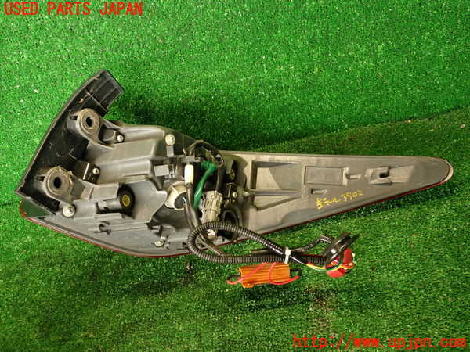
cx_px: 235
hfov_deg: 56.8
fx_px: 434
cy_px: 176
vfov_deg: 44.2
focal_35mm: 32
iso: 250
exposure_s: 1/30
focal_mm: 5.79
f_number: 2.4
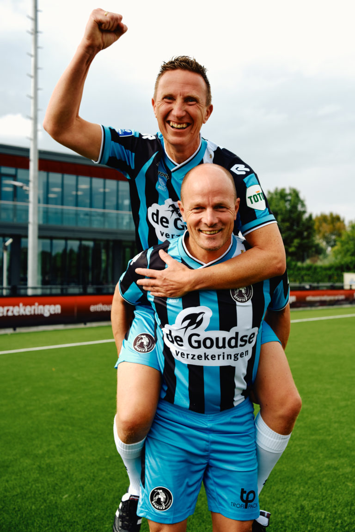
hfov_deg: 32.6
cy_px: 266
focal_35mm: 41
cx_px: 178
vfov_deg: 47.4
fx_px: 606
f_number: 2.8
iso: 100
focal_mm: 27
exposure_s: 1/800
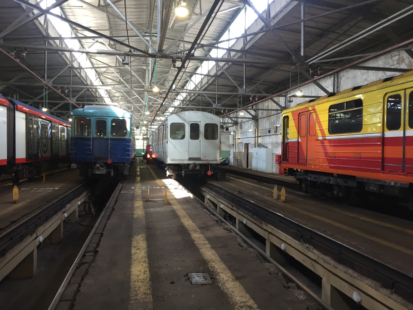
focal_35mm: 29
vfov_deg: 48.2
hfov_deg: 61.7
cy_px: 155
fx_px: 346
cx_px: 206
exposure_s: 1/33
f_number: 2.2
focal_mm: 4.15
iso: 80
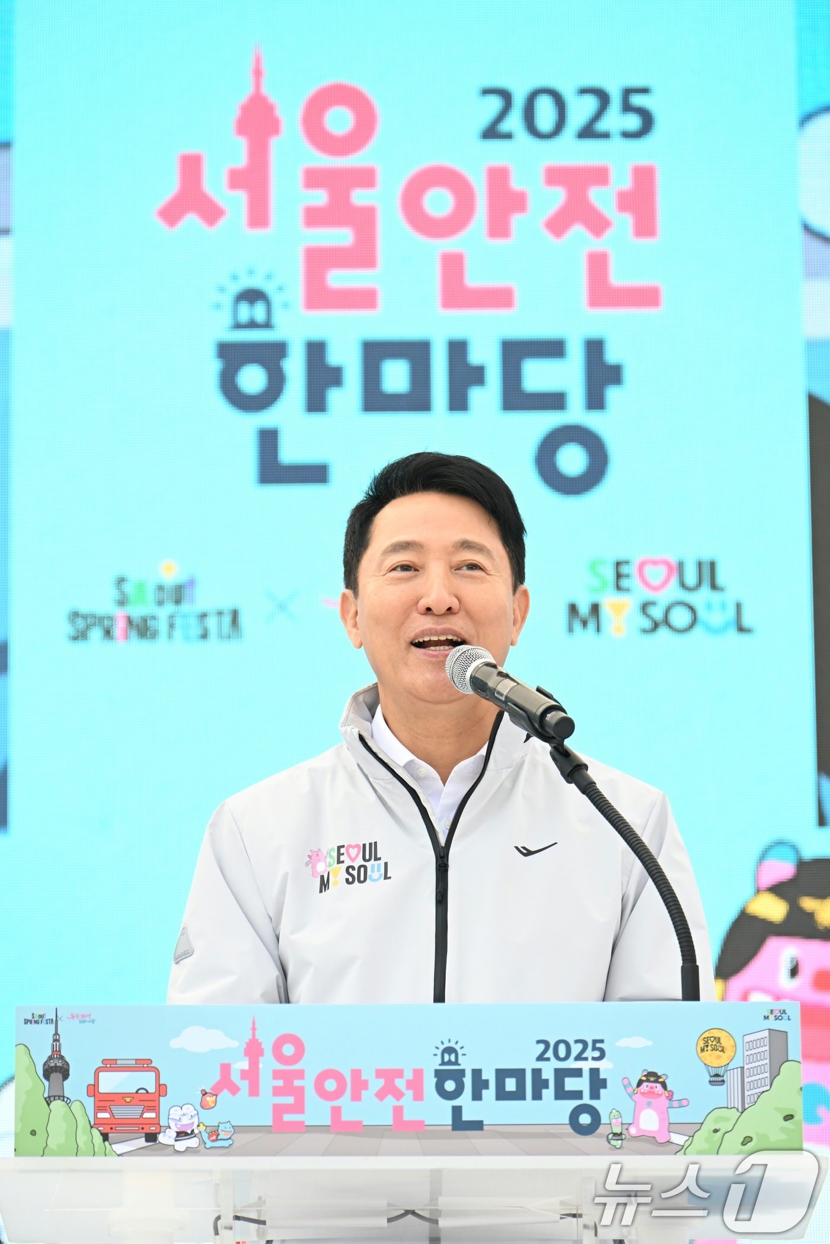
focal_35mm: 200
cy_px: 622
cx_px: 415
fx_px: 6916
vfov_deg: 10.3
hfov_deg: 6.9
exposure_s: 1/400
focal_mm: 200
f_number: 6.3
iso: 500
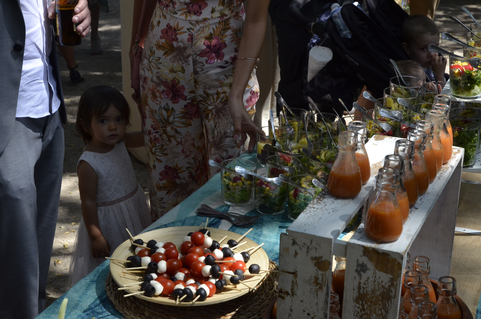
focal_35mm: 63
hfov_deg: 32.0
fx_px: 840
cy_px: 160
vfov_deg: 21.5
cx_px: 240
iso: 800
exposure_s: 1/640
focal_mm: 42
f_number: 13
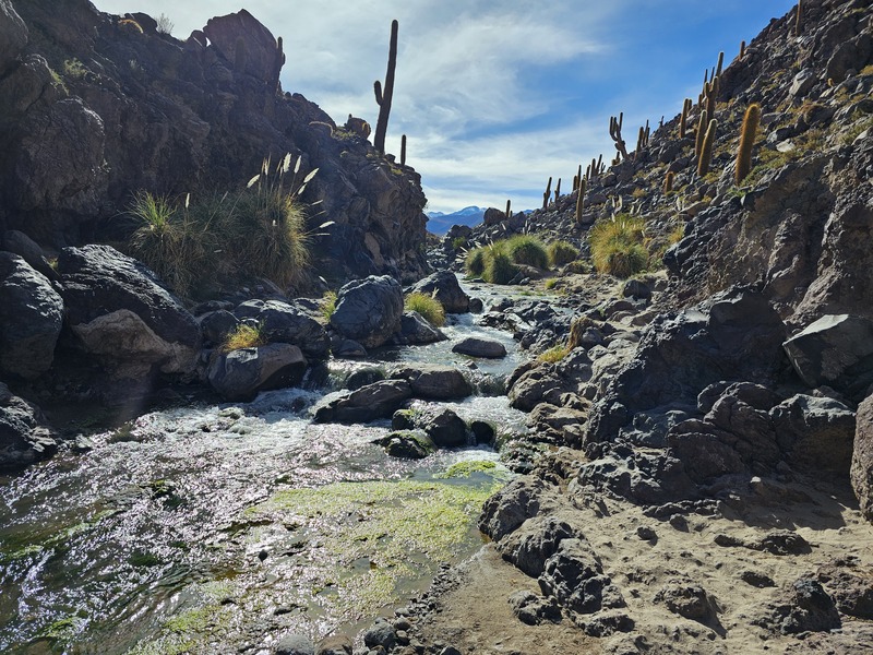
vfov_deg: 58.9
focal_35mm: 23
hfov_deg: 73.9
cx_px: 436
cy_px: 328
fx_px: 580
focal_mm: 6.3
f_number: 1.7
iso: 10
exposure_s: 1/1050
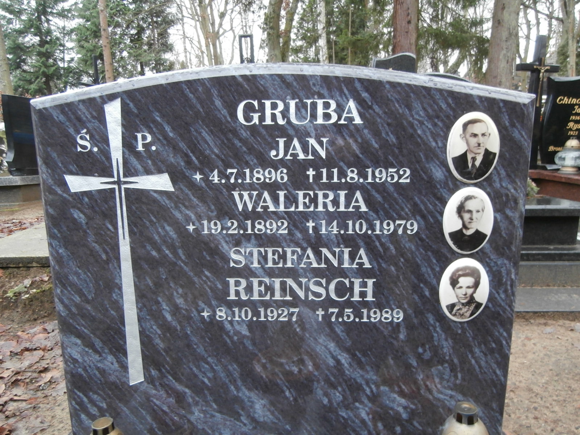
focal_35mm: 24
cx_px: 290
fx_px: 402
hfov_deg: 71.6
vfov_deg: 56.8
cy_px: 218
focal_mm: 4.2
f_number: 3
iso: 200
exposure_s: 1/20
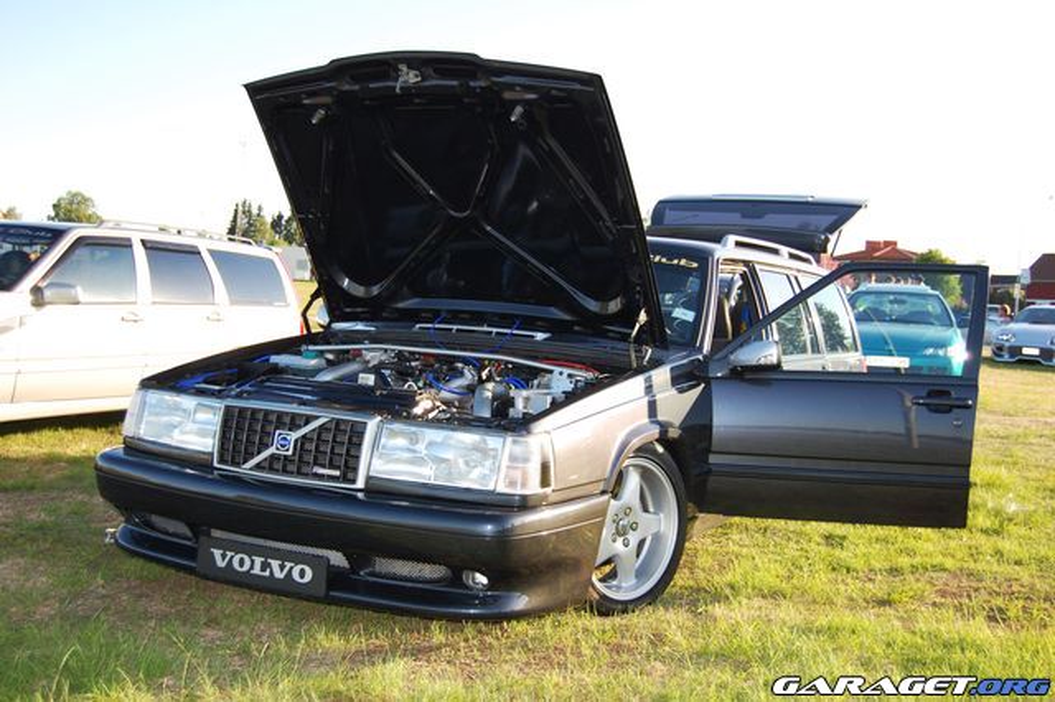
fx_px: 1142
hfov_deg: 49.6
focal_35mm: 39
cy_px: 351
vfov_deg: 34.2
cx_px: 528
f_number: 5
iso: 400
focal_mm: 26
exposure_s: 1/500
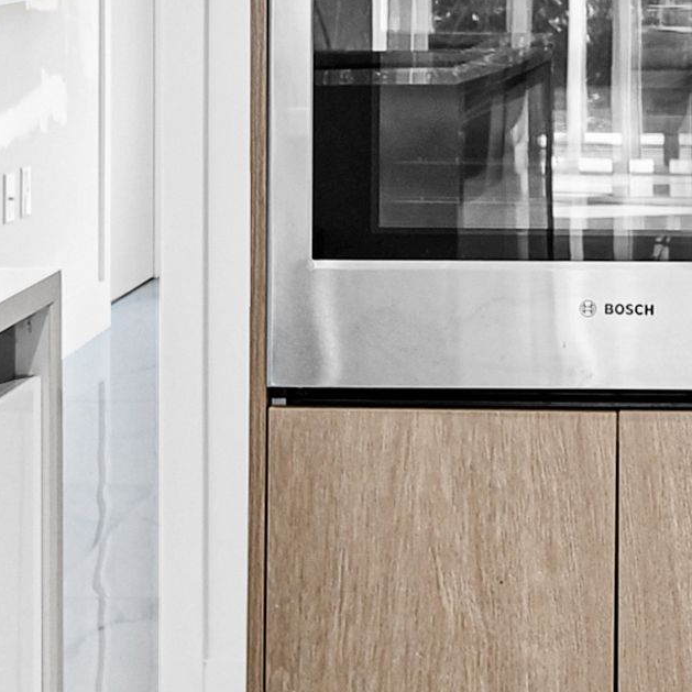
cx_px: 783
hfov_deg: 14.9
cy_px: -109
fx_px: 2578
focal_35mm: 114
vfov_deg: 14.8
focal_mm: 14
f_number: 4
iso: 100
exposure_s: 1/25
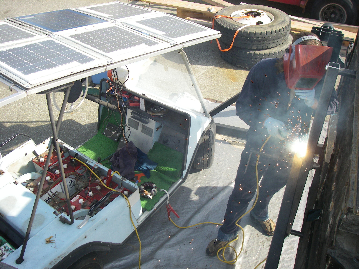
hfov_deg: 49.0
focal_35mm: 38
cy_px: 134
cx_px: 180
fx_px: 394
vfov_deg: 37.7
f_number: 3.3
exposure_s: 1/250
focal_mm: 6.3
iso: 64
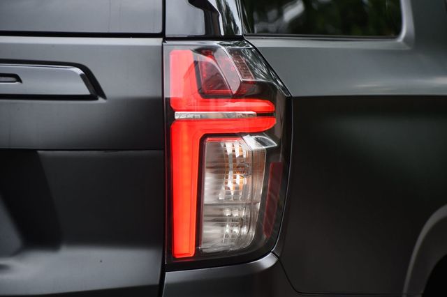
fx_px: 2693
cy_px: 148
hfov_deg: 9.5
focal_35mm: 217
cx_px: 224
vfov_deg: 6.3
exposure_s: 1/500
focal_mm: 145
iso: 500
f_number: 4.8
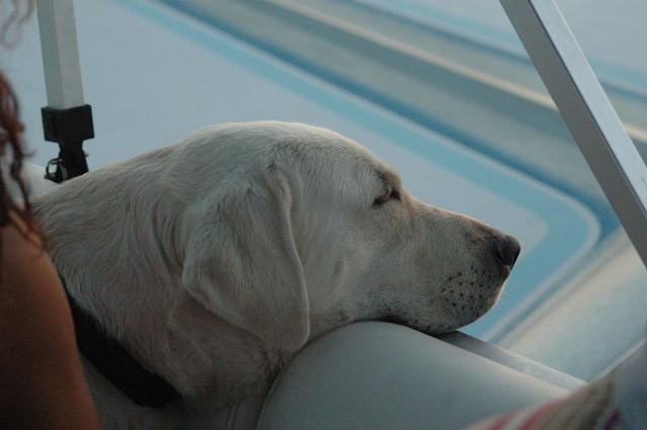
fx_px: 2639
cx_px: 324
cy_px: 215
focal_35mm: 147
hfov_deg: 14.0
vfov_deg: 9.3
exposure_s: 1/400
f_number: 5.3
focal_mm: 98
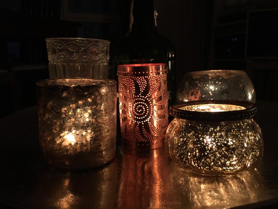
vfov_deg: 48.2
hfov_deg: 61.7
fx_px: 233
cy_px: 104
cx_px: 139
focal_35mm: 29
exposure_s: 1/33
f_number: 2.2
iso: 250
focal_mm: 4.15
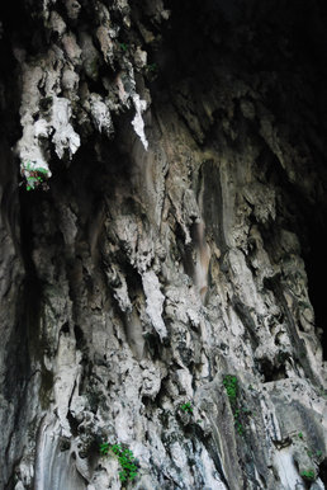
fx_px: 816
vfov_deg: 33.4
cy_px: 245
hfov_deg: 22.7
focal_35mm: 60
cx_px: 164
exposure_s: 1/125
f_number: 4
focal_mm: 40
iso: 1250
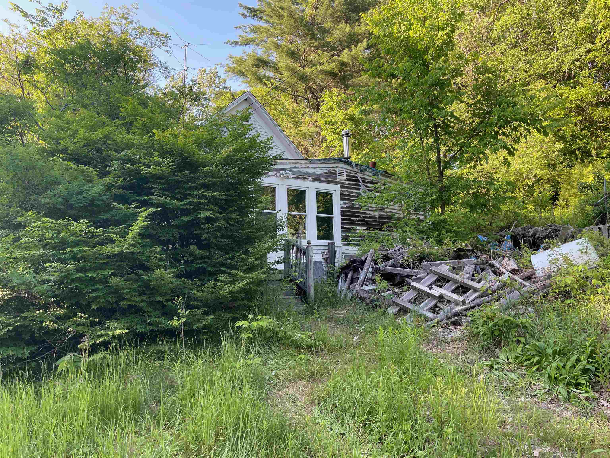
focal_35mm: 26
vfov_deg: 53.1
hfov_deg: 67.3
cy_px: 229
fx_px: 458
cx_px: 305
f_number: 1.6
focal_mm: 5.1
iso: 32
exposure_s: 1/179
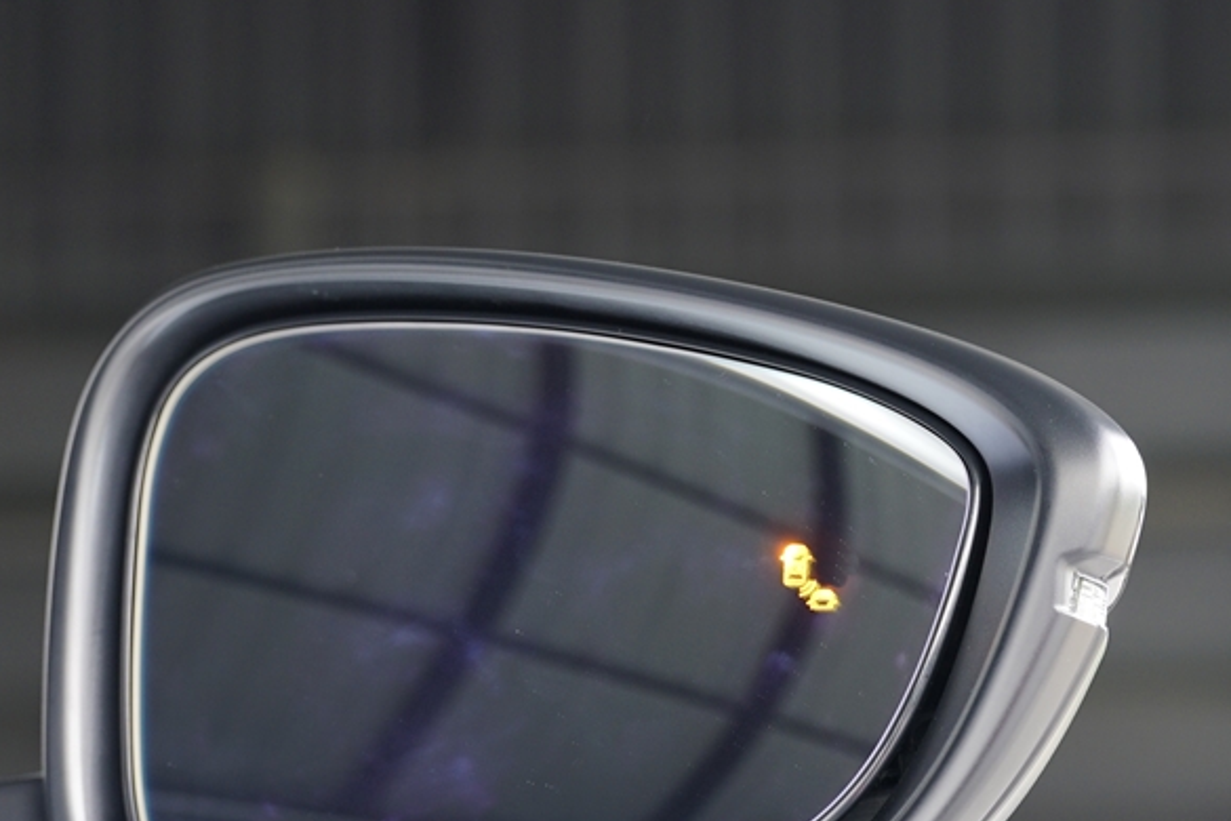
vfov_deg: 8.6
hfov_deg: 12.9
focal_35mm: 159
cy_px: 424
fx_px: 5436
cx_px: 440
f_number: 4
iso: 400
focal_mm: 62
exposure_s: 1/80
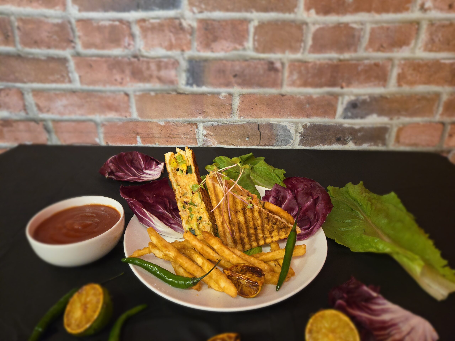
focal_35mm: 23
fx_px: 302
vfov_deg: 58.9
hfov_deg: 73.9
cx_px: 228
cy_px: 170
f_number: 1.8
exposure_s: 1/30
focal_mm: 5.4
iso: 500
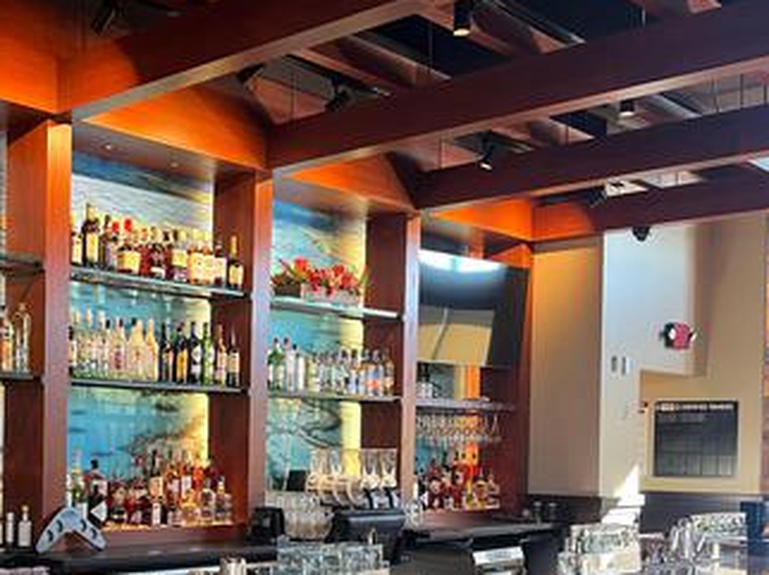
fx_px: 1110
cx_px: 85
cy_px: 456
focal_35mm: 50
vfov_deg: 28.5
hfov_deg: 36.0
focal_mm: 5.7
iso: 160
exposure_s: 1/60
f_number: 1.5
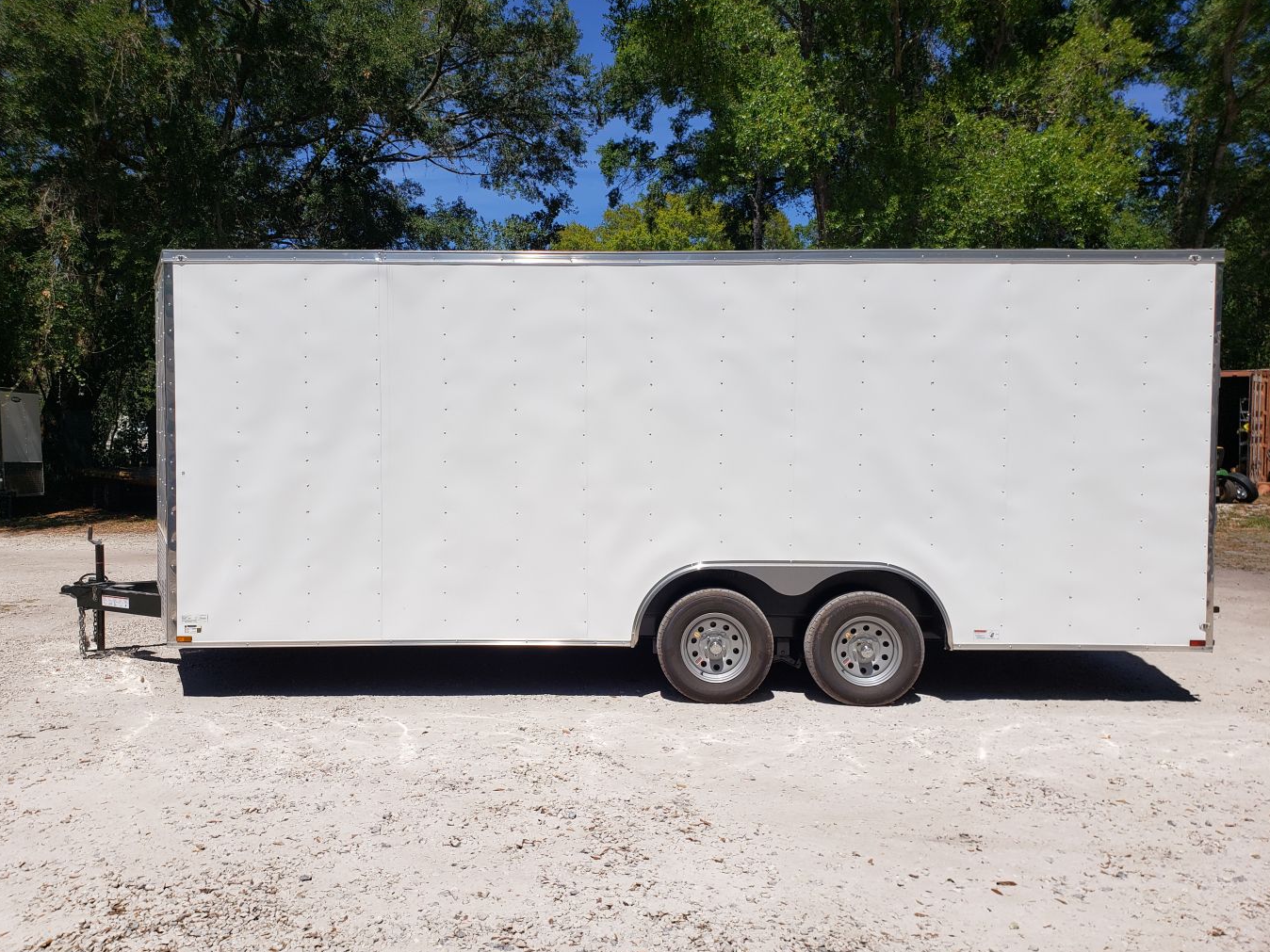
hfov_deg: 65.3
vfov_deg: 51.4
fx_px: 991
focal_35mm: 27
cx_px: 625
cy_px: 473
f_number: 2.4
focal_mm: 4.3
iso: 50
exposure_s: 1/3109
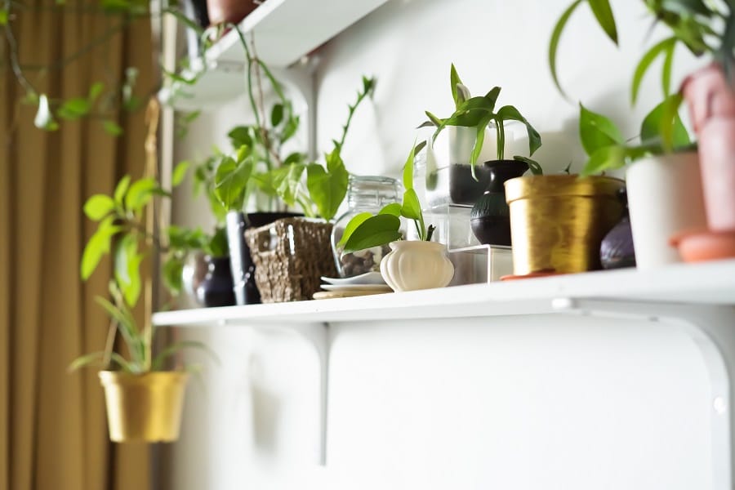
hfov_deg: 39.6
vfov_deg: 27.0
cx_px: 368
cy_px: 245
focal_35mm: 50
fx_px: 1021
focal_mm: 50
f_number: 2.8
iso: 1000
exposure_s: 1/1000
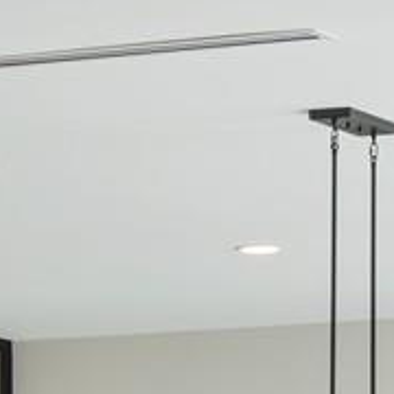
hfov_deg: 4.5
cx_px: 344
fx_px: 5061
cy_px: 1009
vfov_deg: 4.3
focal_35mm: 393
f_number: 8
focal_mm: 25
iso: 640
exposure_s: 1/60
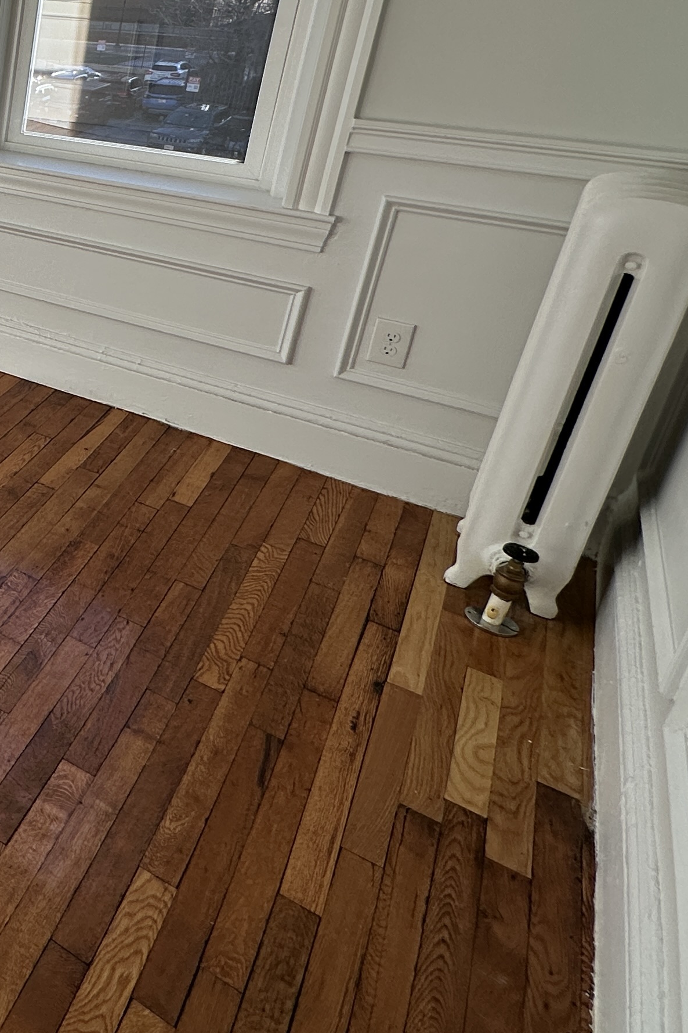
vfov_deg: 54.6
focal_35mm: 33
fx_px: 946
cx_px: -385
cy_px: 260
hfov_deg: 26.5
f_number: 2.2
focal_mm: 2.22
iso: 40
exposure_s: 1/331
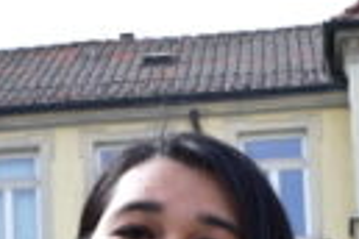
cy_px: 427
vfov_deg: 6.6
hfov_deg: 10.1
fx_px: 2014
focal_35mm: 202
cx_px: 11
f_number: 14
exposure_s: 1/60
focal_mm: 34
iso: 200
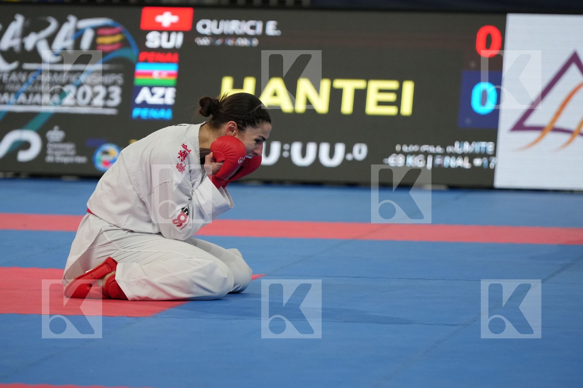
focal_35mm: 247
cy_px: 194
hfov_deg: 8.3
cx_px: 292
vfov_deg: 5.6
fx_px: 4000
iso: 1600
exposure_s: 1/1000
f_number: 2.8
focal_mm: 165
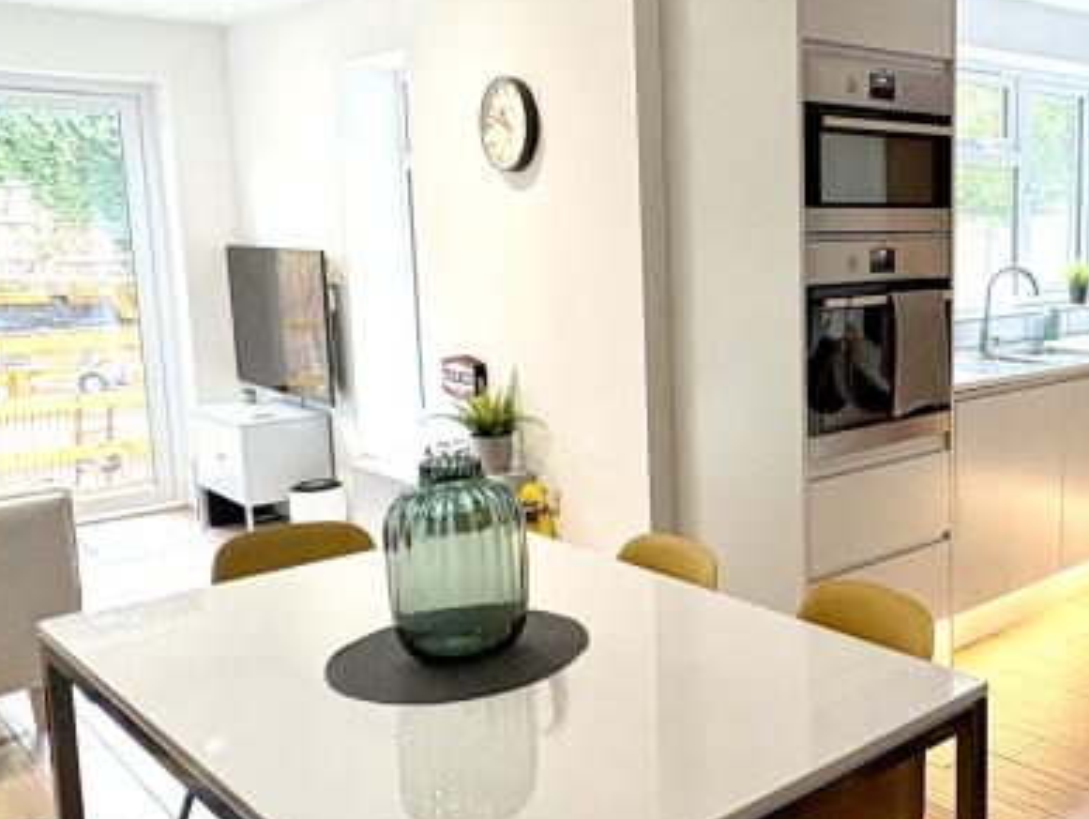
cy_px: 386
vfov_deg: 38.7
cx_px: 909
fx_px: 1165
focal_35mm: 37
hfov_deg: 46.7
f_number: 2.2
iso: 250
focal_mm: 2.22
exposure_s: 1/83
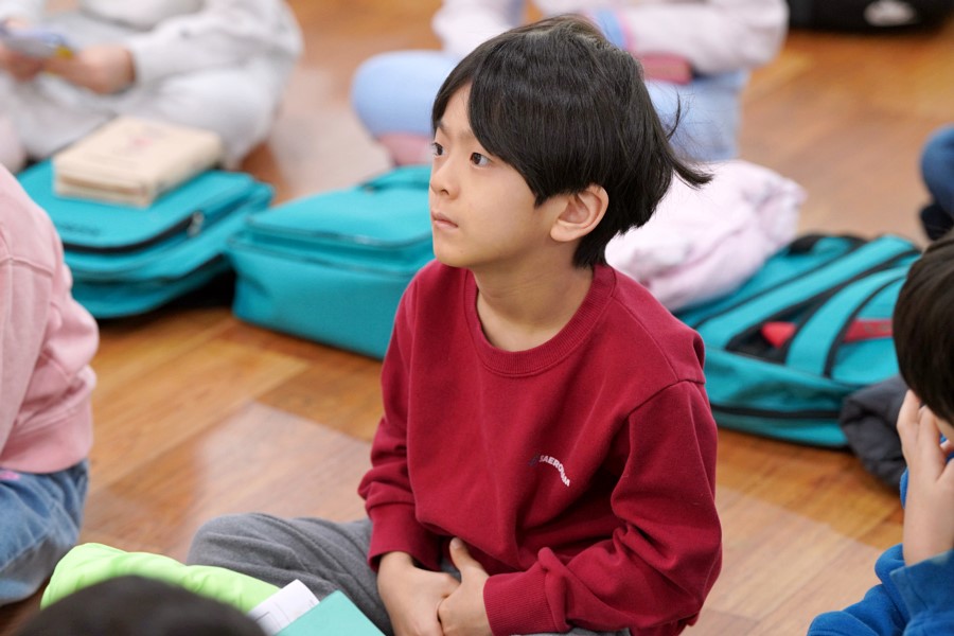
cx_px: 477
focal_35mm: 135
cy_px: 318
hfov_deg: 15.2
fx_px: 3577
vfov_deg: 10.2
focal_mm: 135
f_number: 4
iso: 2000
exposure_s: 1/160
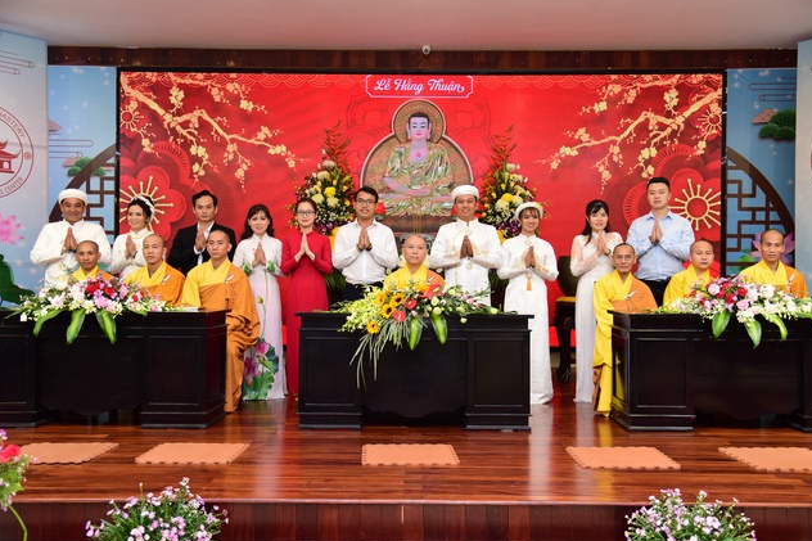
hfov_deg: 53.1
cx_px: 415
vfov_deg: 36.9
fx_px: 812
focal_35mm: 36
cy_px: 271
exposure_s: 1/60
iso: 800
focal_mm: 35
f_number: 4
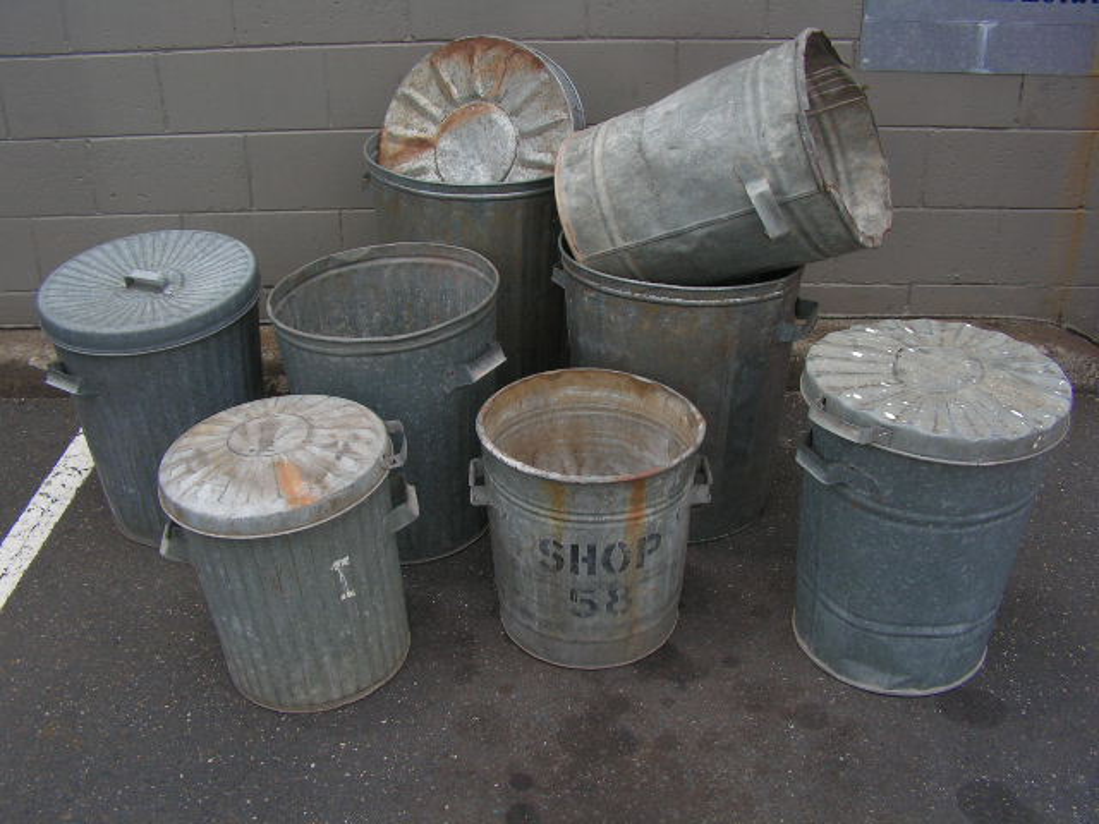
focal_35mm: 36
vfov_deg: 39.7
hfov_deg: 51.4
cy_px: 412
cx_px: 550
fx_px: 1143
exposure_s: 1/500
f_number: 3.2
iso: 64
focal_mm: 6
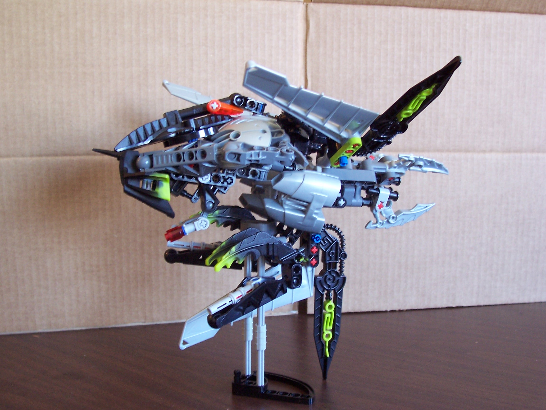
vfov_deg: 34.3
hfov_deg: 44.8
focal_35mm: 42
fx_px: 662
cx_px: 273
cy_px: 205
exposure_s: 1/15
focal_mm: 7
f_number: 3
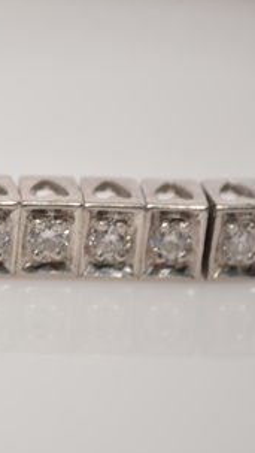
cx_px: -73
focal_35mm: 171
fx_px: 2051
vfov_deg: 12.6
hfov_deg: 7.0
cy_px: 221
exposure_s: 1/15
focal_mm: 55
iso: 200
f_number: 5.6
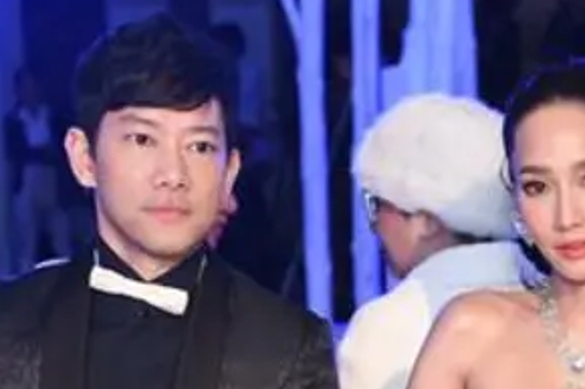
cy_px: 383
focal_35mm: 113
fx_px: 1835
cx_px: 579
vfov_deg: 12.0
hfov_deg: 17.7
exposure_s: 1/160
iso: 1600
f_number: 3.2
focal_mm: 42
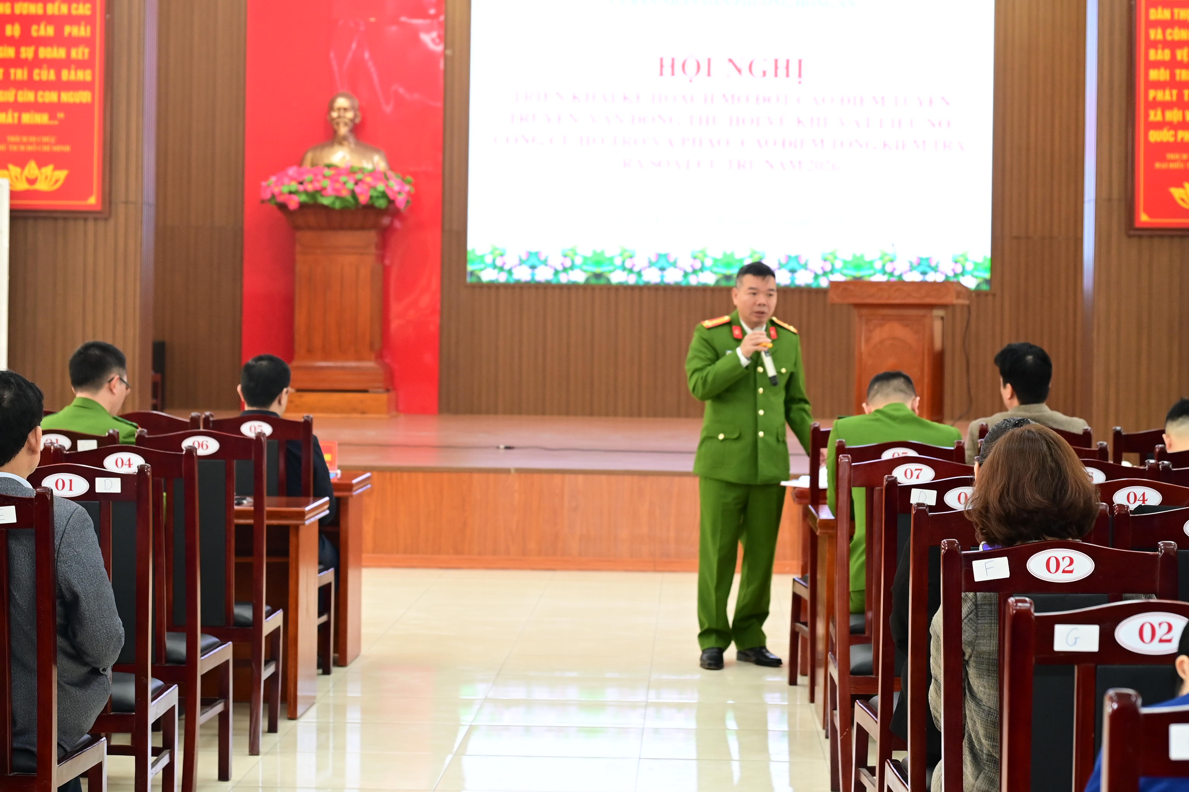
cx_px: 608
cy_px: 308
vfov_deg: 19.4
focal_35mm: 70
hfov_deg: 28.9
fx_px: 2311
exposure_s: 1/160
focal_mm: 48
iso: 1250
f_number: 4
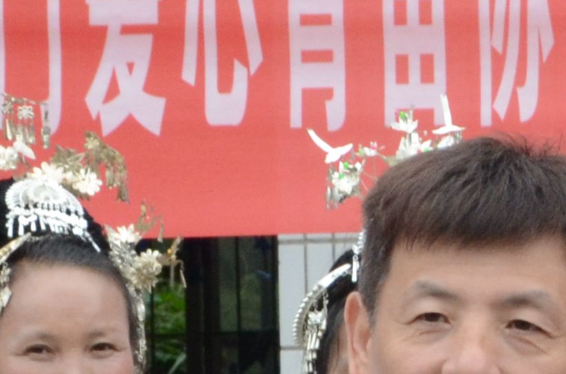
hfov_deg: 6.4
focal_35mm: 316
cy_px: 661
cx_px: 950
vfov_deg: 4.3
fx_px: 4957
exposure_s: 1/400
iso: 1000
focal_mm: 35
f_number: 10
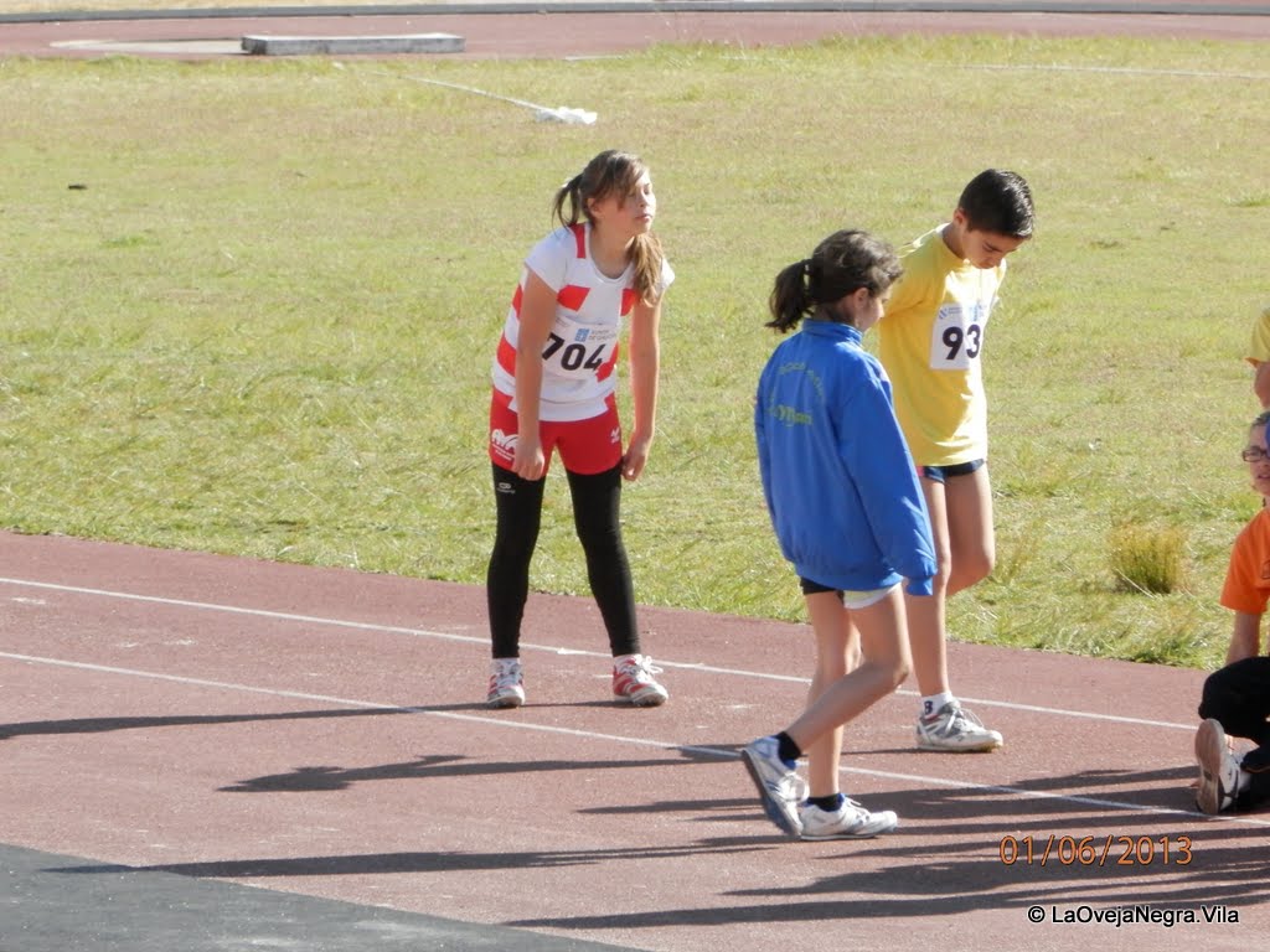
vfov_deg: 2.8
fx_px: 19261
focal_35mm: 525
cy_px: 476
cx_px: 635
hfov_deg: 3.8
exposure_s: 1/400
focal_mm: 94.5
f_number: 5.8
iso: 200
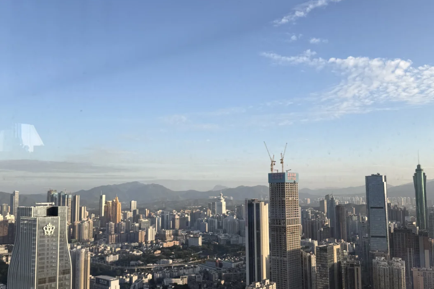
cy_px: 155
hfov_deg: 55.8
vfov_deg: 38.9
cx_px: 216
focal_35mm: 34
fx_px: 410
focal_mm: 6.76
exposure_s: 1/992
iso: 80
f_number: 1.78
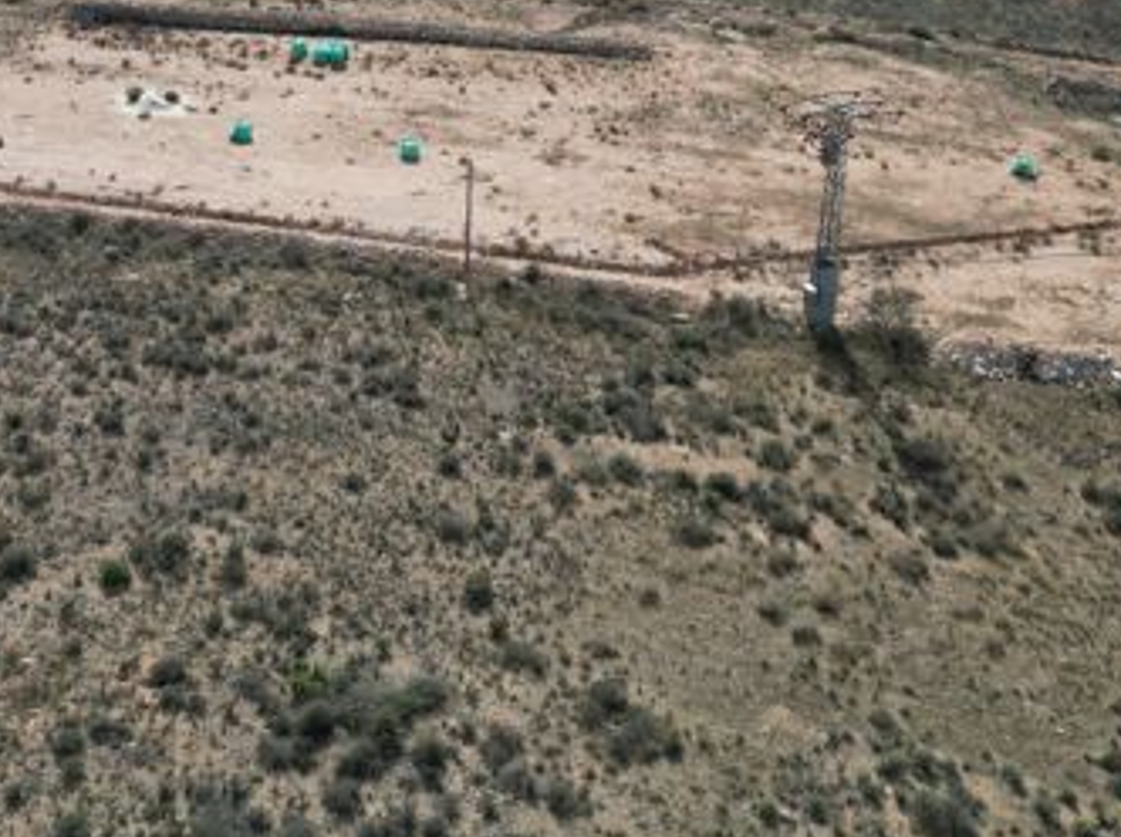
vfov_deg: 26.8
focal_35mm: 51
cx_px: 468
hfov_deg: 37.4
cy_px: -20
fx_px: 1649
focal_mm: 6.72
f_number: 1.7
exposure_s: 1/4000
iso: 200
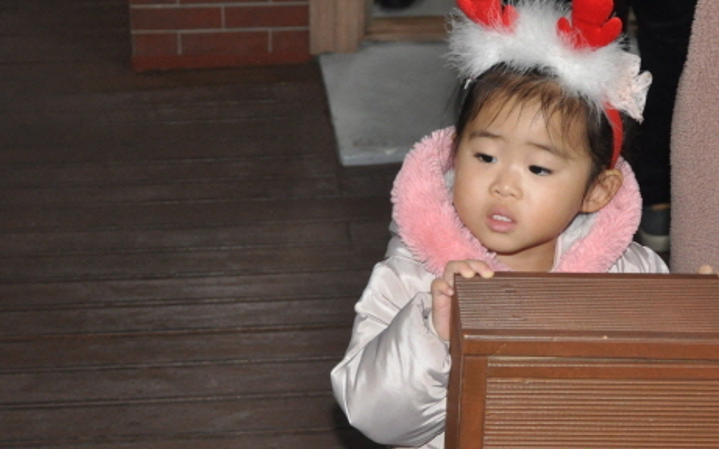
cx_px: 310
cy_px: 300
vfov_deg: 14.5
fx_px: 1763
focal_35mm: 90
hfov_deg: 23.0
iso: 800
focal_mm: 34
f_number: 4.2
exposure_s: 1/60
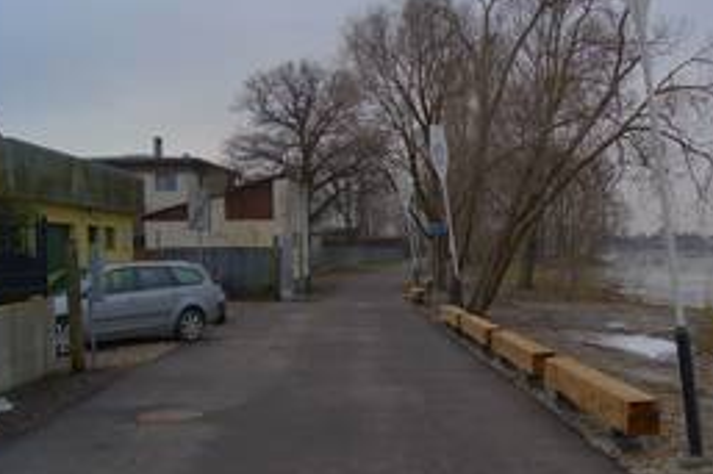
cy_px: 294
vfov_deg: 31.7
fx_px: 831
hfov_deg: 45.2
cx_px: 513
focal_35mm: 42
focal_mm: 18
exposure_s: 1/160
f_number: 5
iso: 100
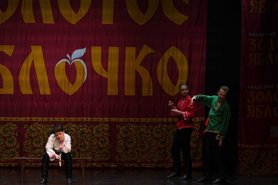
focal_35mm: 135
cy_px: 92
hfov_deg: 15.2
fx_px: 1042
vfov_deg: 10.2
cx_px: 139
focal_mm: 90
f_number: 2.8
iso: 1250
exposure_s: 1/400
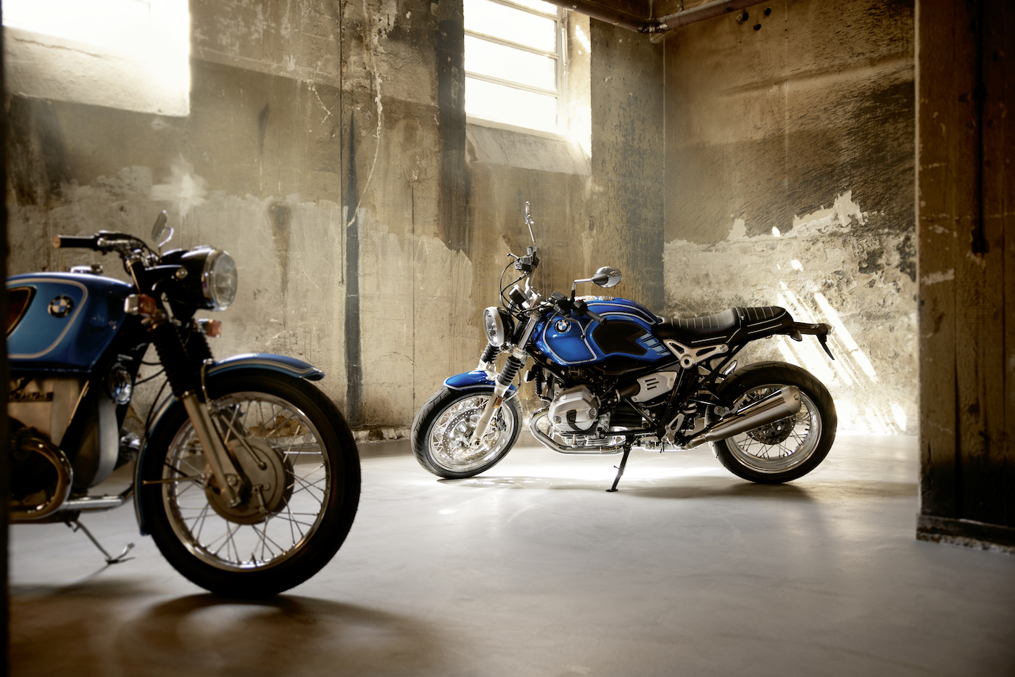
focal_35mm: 35
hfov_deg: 54.4
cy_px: 338
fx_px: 987
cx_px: 508
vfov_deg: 37.8
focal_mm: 35
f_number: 2.8
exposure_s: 1/25
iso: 400
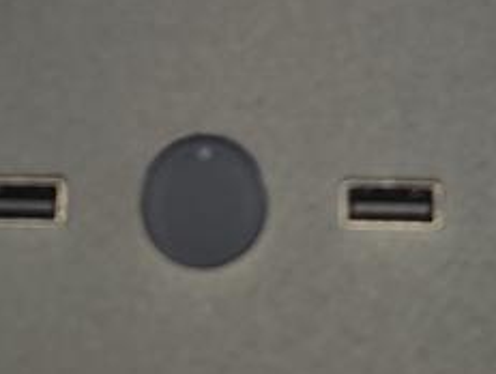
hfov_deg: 12.2
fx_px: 2325
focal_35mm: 162
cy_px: -590
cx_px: 253
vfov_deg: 8.3
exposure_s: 1/100
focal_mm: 6.78
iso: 69
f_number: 1.85
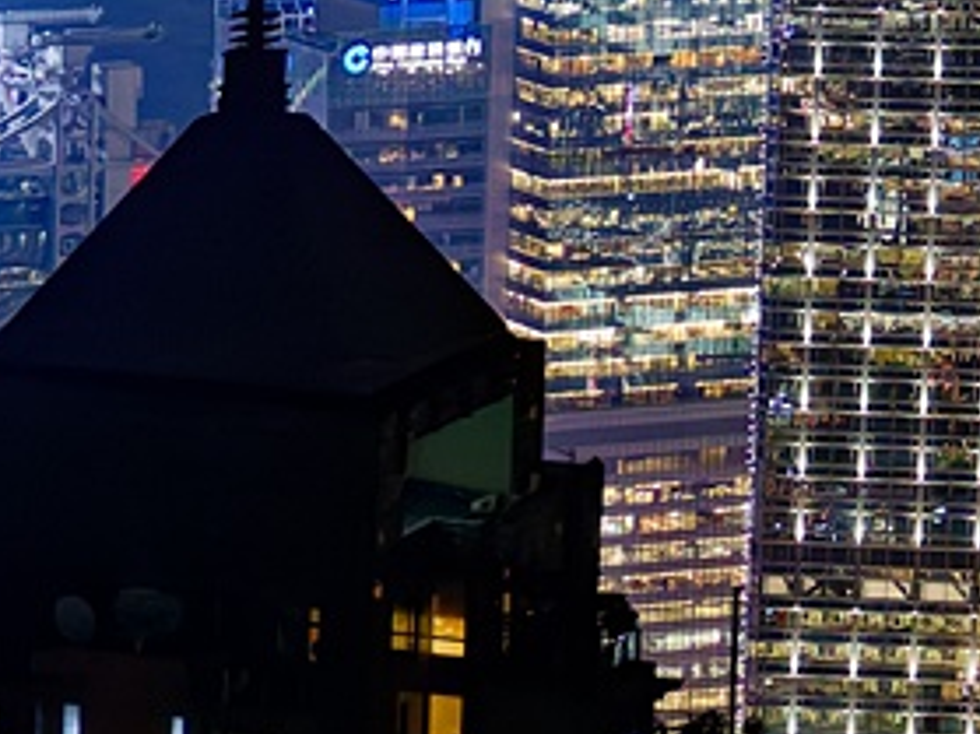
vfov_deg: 4.1
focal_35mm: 362
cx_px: -1312
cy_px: 313
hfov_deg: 5.3
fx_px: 10244
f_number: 4
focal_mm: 35
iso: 3200
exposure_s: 1/15
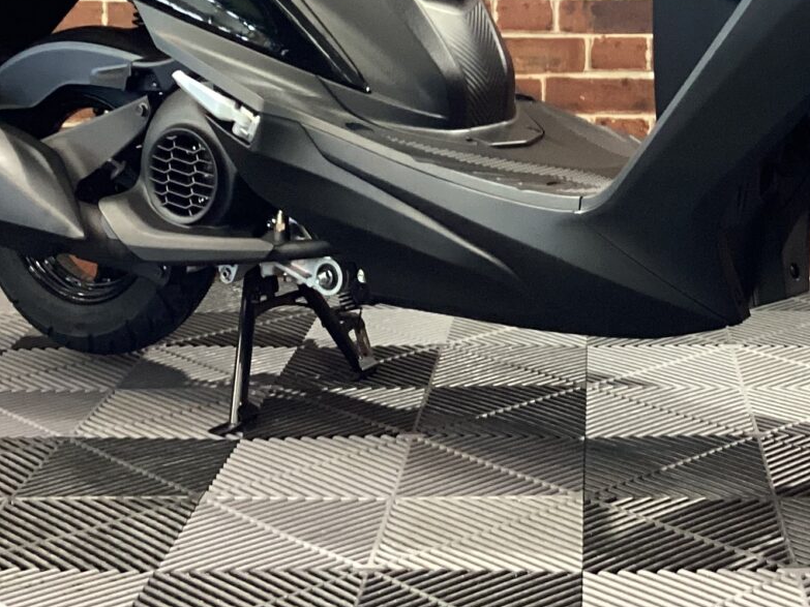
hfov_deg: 25.5
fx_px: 1778
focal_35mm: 76
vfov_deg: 18.5
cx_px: 562
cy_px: -82
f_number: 2.4
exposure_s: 1/40
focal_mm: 3.3
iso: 320
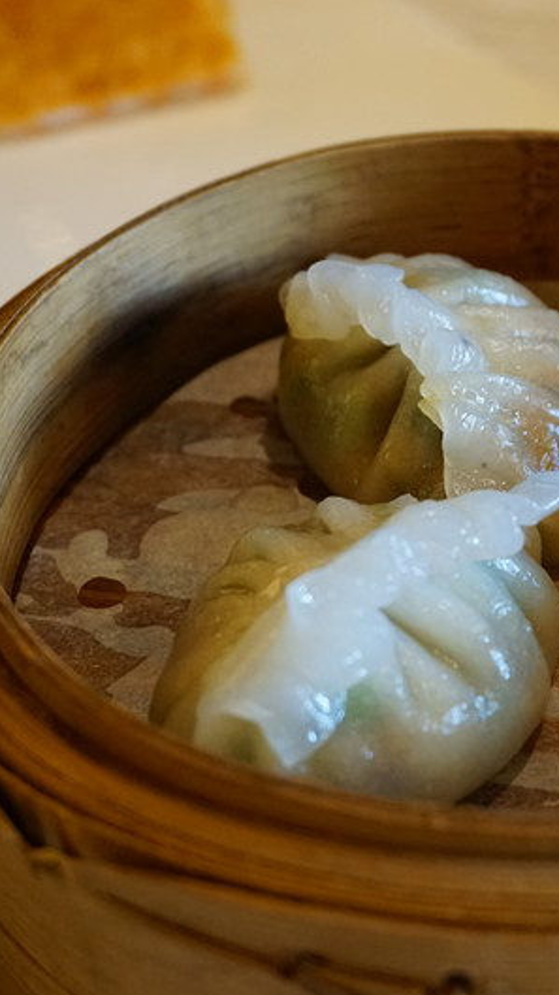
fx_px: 1945
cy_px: 500
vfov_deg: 28.7
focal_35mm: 74
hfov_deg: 16.1
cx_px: 510
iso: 1250
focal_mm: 31
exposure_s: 1/60
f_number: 5
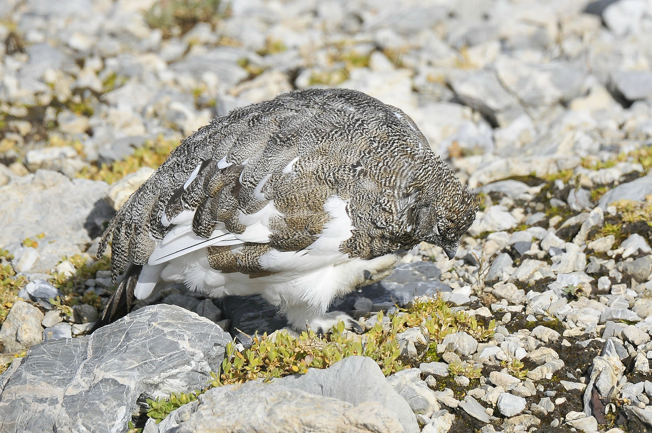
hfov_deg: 2.3
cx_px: 326
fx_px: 16280
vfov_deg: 1.5
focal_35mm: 900
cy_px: 216
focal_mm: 600
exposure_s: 1/1600
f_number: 7.1
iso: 320
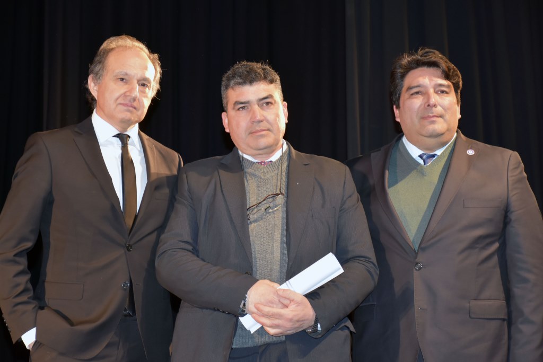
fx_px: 1403
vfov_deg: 14.7
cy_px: 181
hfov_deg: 21.9
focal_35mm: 93
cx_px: 272
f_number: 5
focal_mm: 62
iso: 800
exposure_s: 1/60
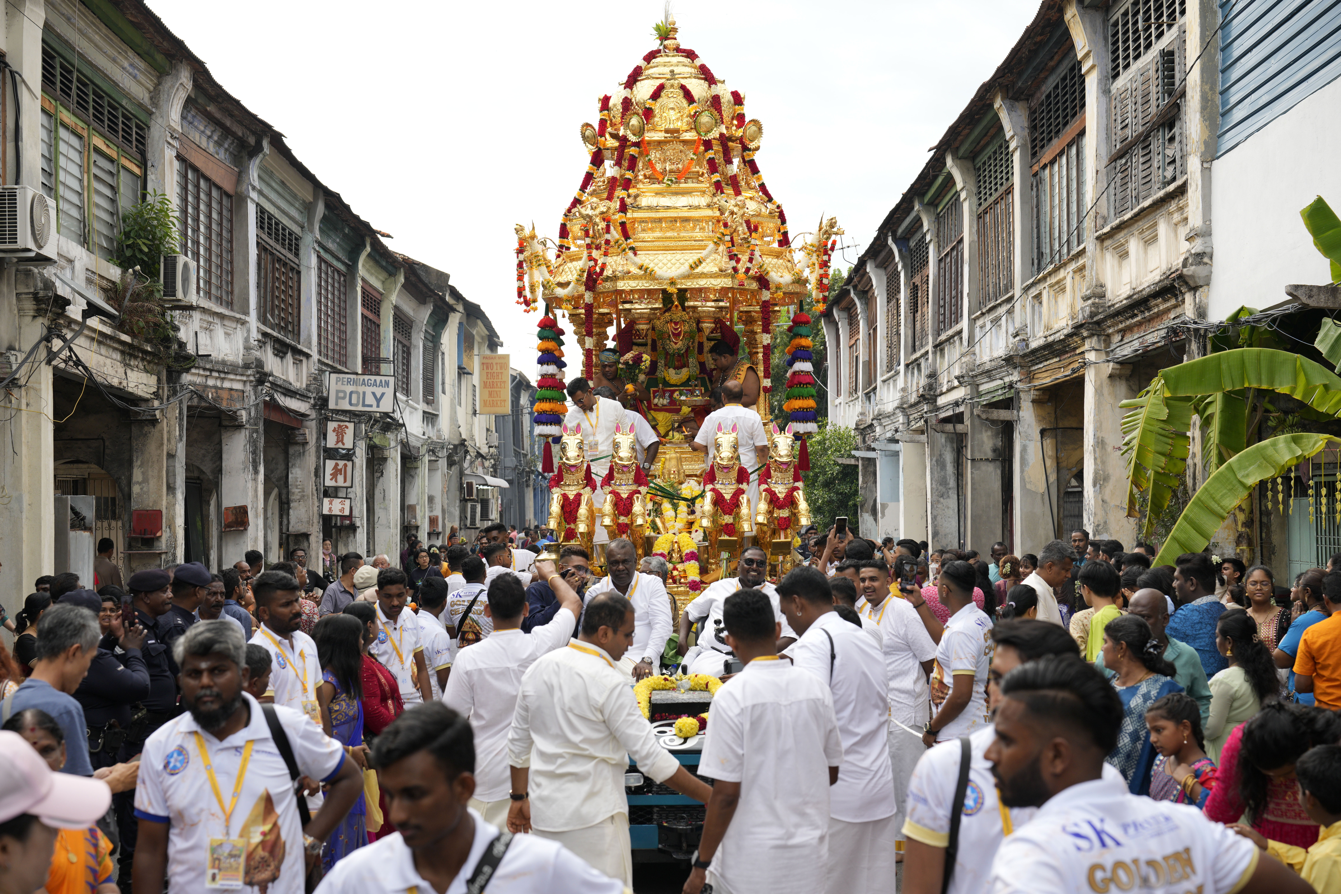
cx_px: 670
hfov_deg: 39.6
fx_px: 1862
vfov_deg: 27.0
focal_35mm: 50
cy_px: 447
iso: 200
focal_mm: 50
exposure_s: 1/640
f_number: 4.5
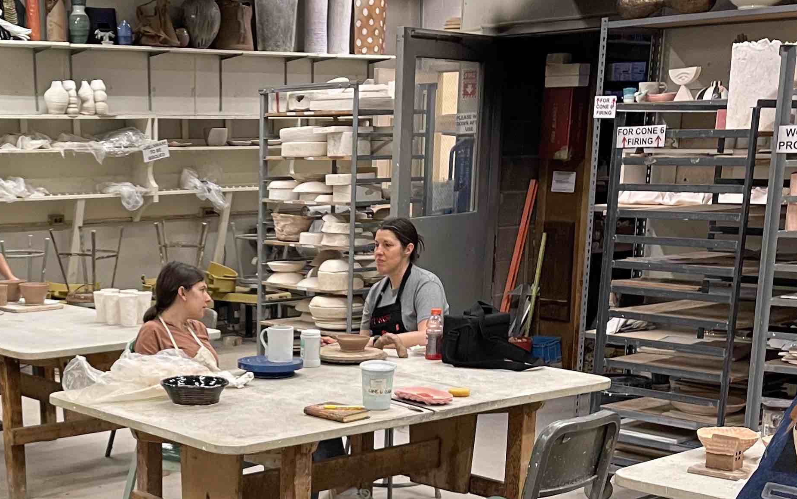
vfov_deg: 20.8
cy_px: 520
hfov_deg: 33.2
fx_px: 1303
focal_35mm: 60
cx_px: 183
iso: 125
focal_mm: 5.1
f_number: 1.6
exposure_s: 1/41
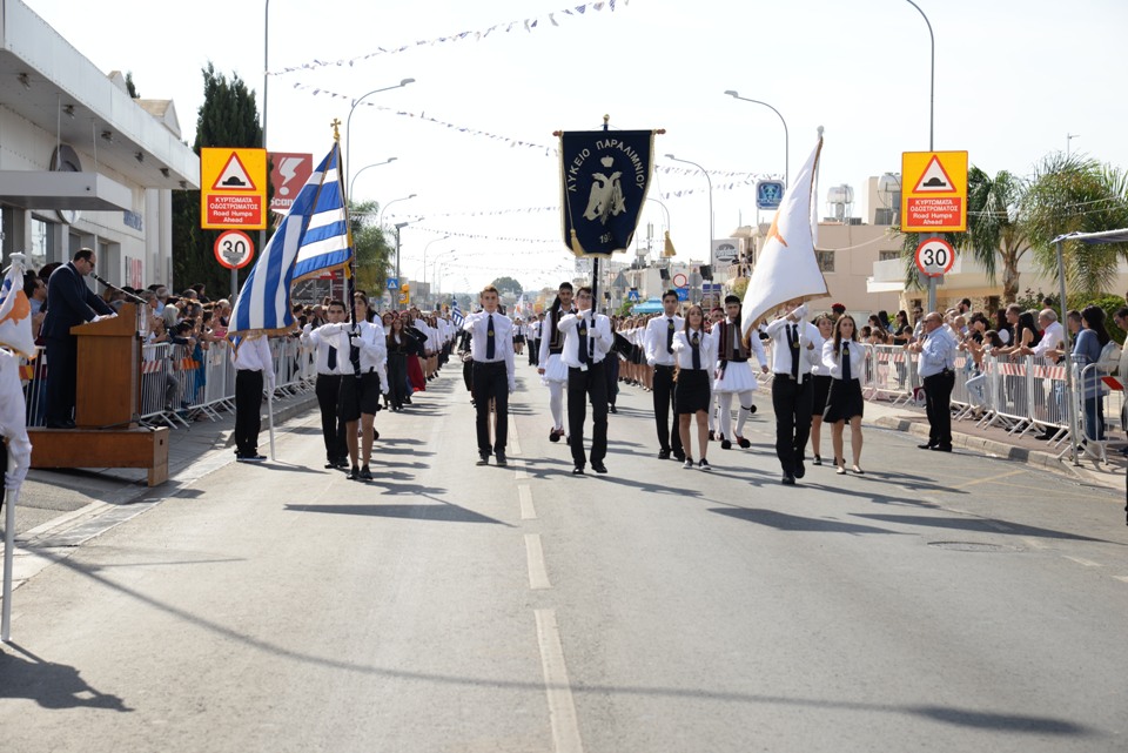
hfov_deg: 28.8
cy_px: 376
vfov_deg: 19.5
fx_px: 2194
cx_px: 564
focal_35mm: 70
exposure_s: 1/400
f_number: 7.1
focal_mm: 70
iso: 125
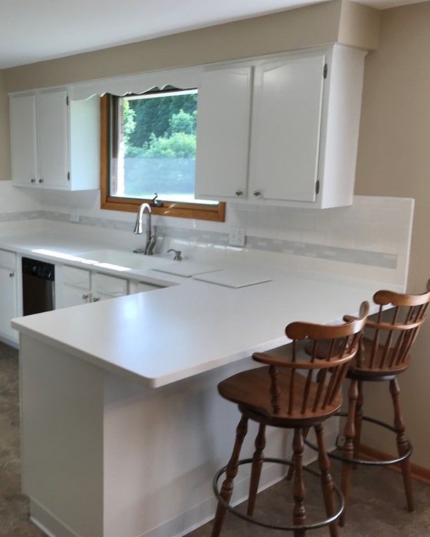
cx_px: 105
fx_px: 588
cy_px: 265
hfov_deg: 39.0
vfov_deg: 49.1
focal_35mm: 37
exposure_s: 1/60
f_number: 1.8
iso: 25
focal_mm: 3.99
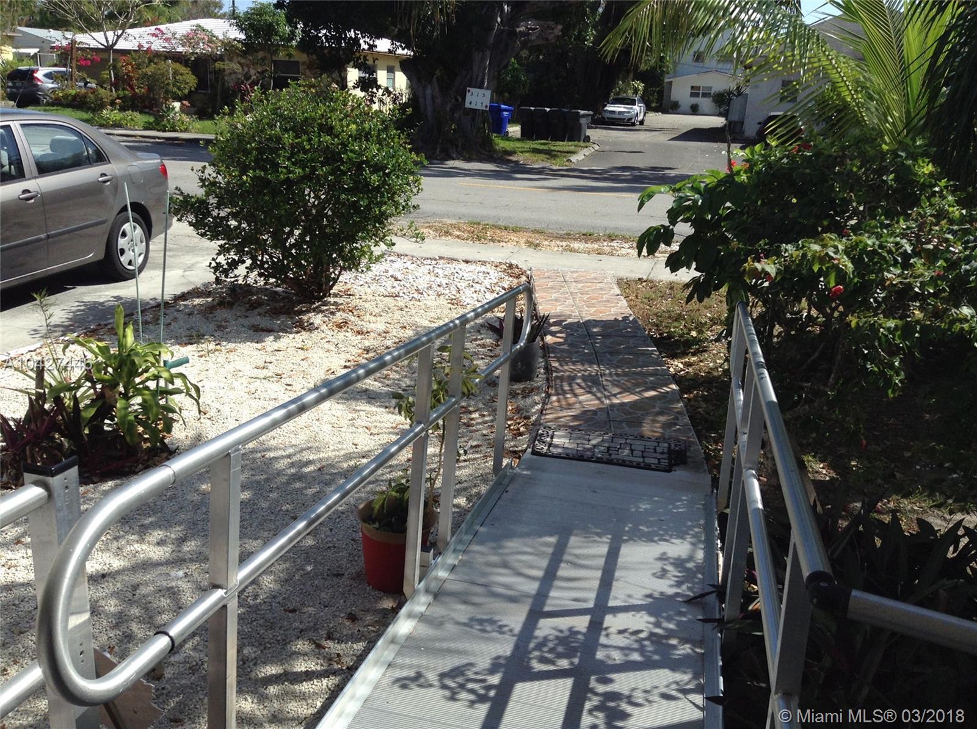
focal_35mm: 33
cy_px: 364
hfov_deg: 55.4
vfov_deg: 42.8
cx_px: 488
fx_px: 930
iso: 25
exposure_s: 1/1136
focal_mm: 3.3
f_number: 2.4
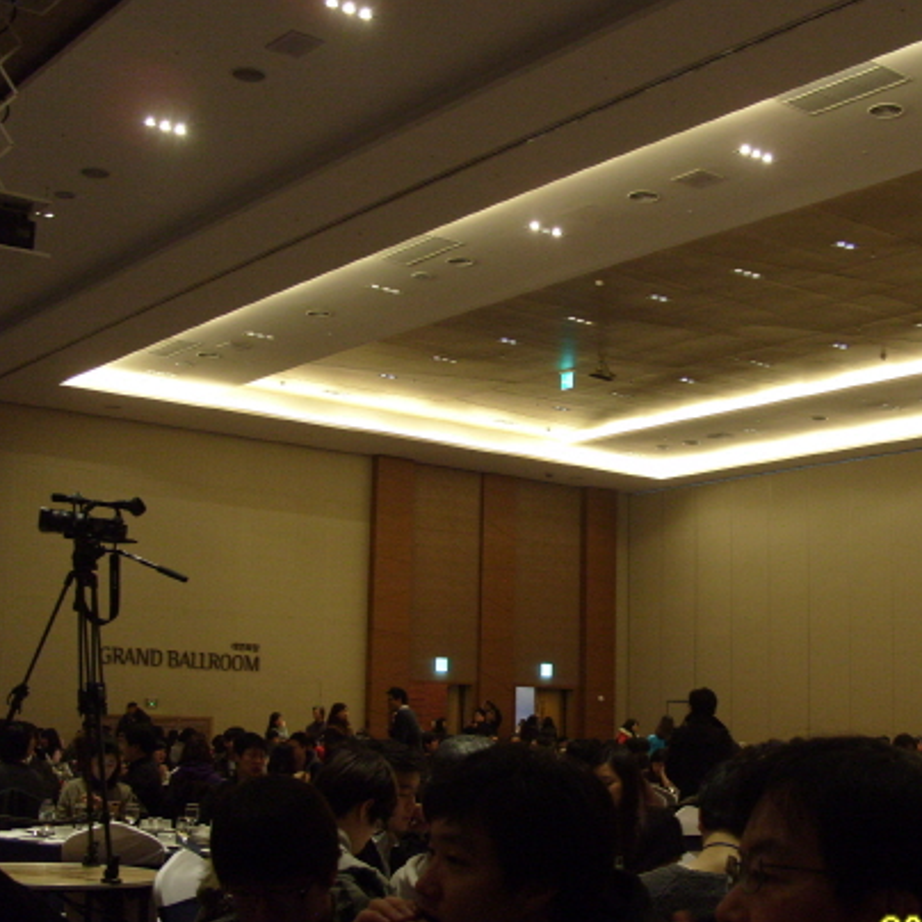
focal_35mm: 49
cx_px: 561
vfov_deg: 34.7
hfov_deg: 34.5
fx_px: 1477
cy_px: 488
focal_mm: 7.8
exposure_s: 1/30
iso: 200
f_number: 2.8
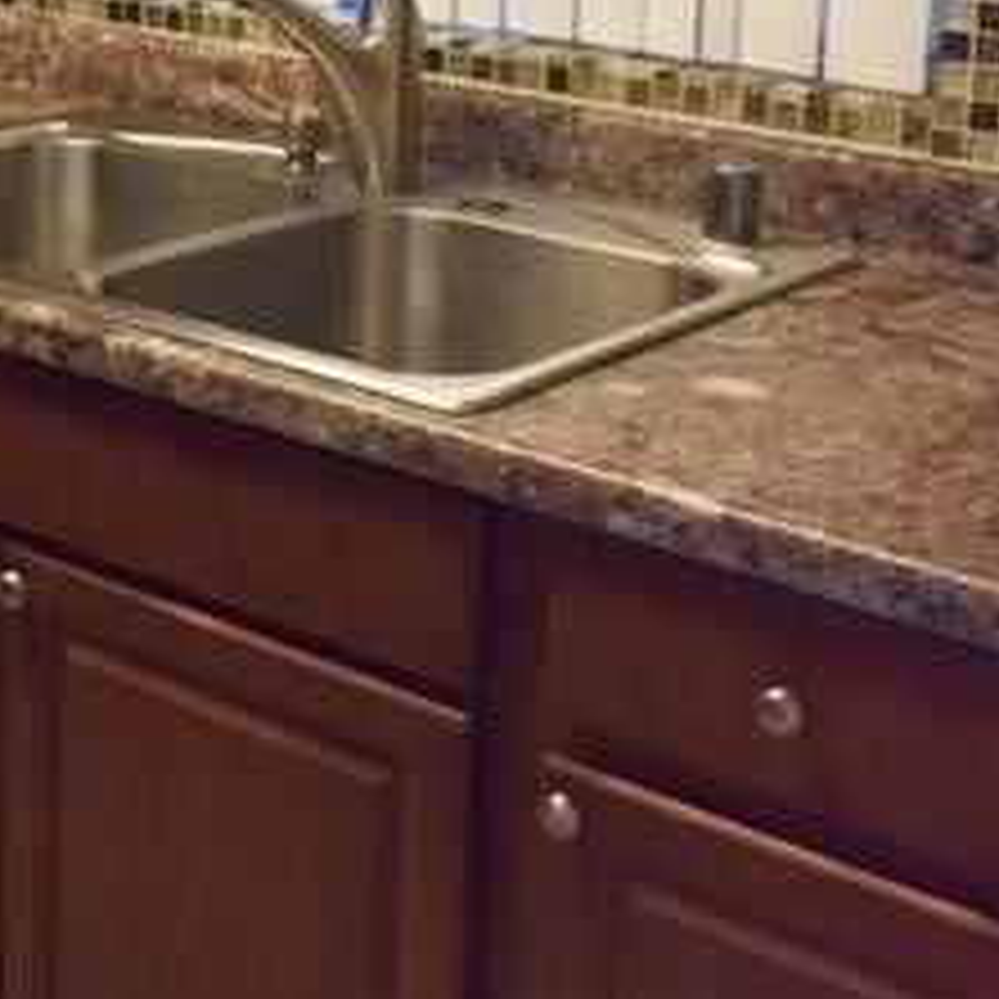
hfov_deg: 22.6
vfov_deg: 22.8
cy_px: 90
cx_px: 32
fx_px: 2416
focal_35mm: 74
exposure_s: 1/15
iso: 40
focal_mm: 4.15
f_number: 2.2
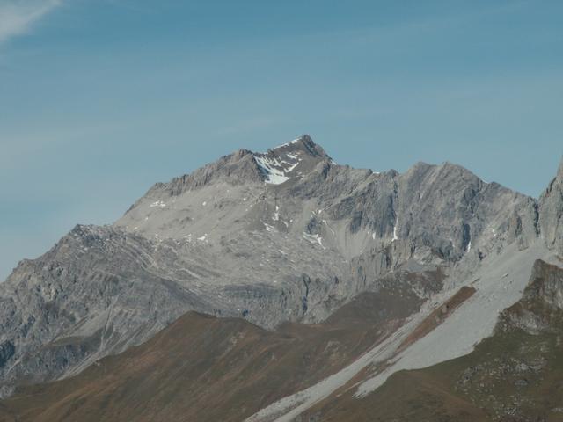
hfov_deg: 11.6
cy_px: 211
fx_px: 2765
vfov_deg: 8.7
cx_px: 282
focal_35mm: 170
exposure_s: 1/500
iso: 50
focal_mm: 27.79
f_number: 6.3
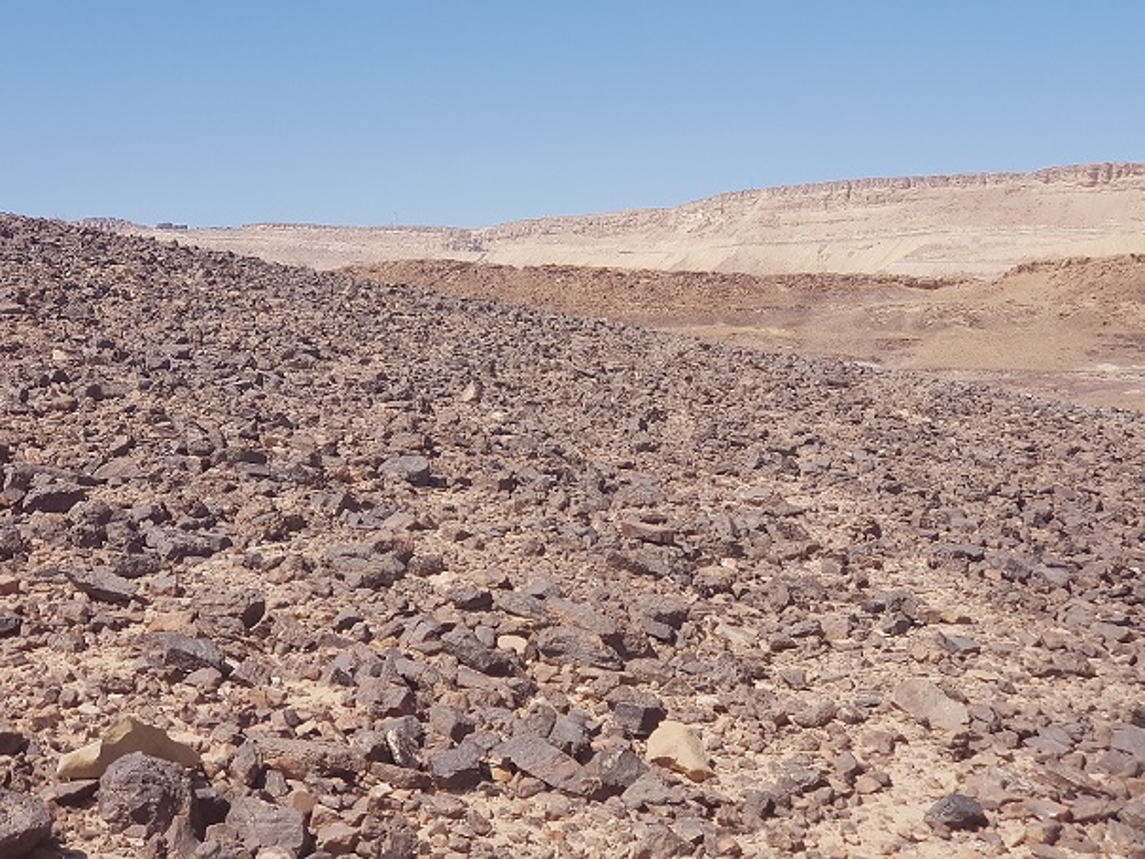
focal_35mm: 52
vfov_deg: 28.0
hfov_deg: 36.8
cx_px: 572
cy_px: 430
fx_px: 1720
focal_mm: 6
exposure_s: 1/768
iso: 25
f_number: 2.4
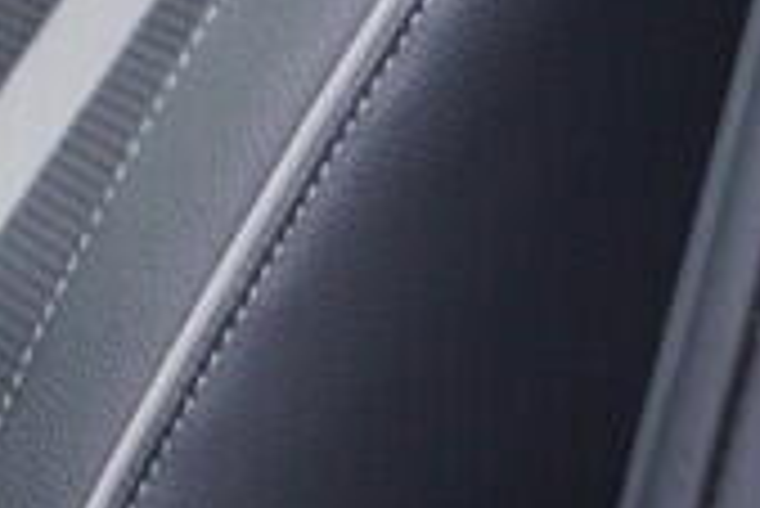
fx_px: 4606
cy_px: -317
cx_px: -1084
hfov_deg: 8.6
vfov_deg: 6.2
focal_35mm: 218
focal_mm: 24
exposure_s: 1/40
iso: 160
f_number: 2.8
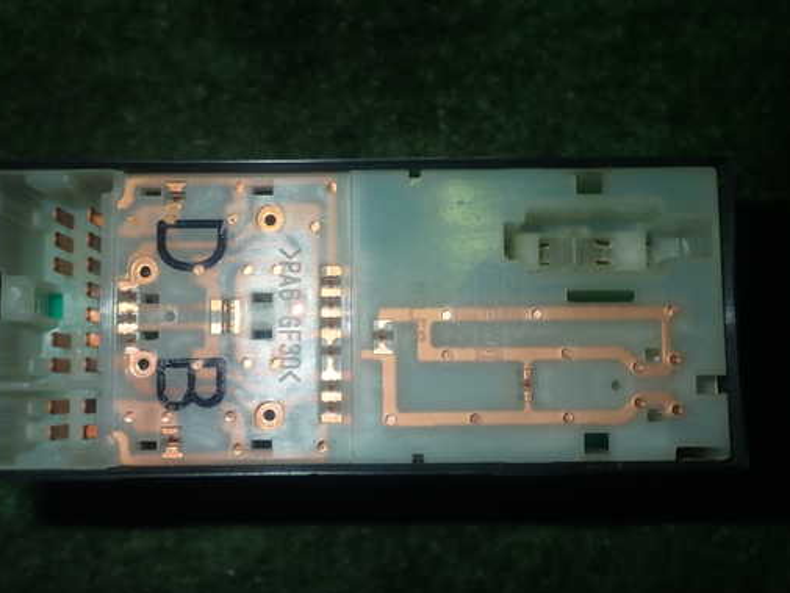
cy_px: 302
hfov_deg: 49.0
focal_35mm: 38
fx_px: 867
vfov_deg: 37.7
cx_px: 380
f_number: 7.1
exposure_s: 1/30
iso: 200
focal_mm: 5.79
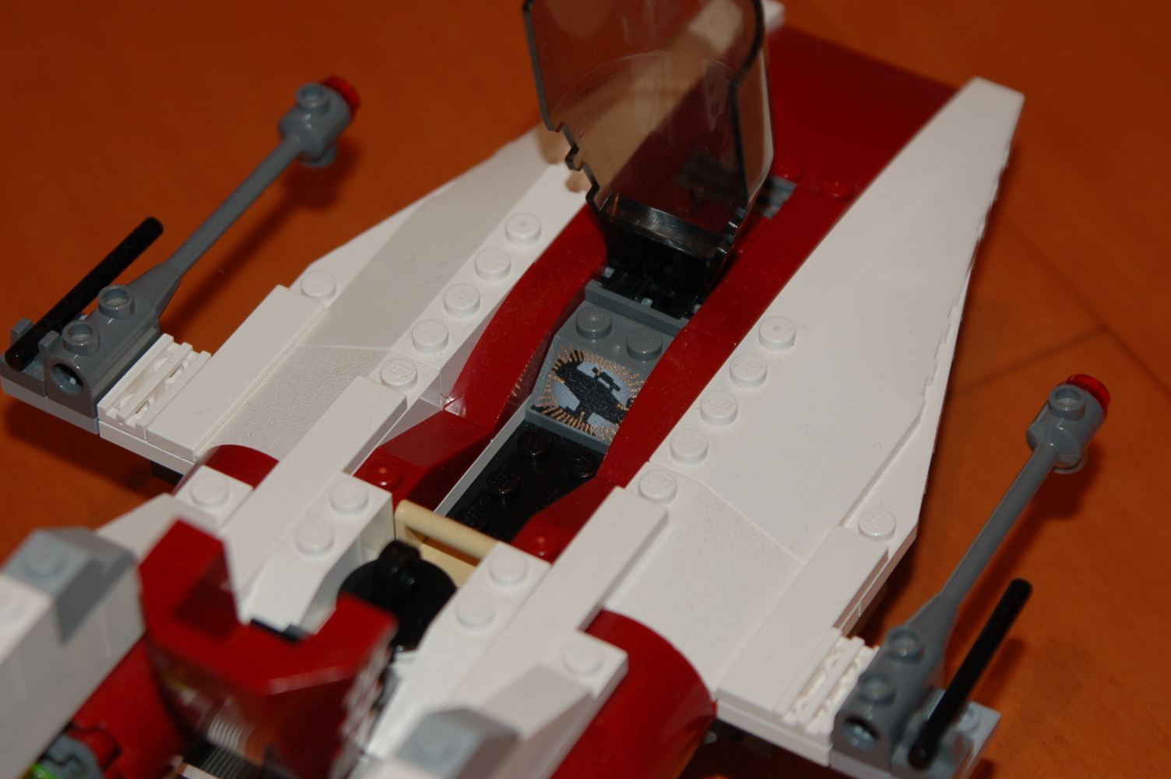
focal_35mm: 128
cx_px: 586
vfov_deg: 10.7
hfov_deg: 16.1
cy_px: 390
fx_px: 4144
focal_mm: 85
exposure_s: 1/60
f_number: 5.3
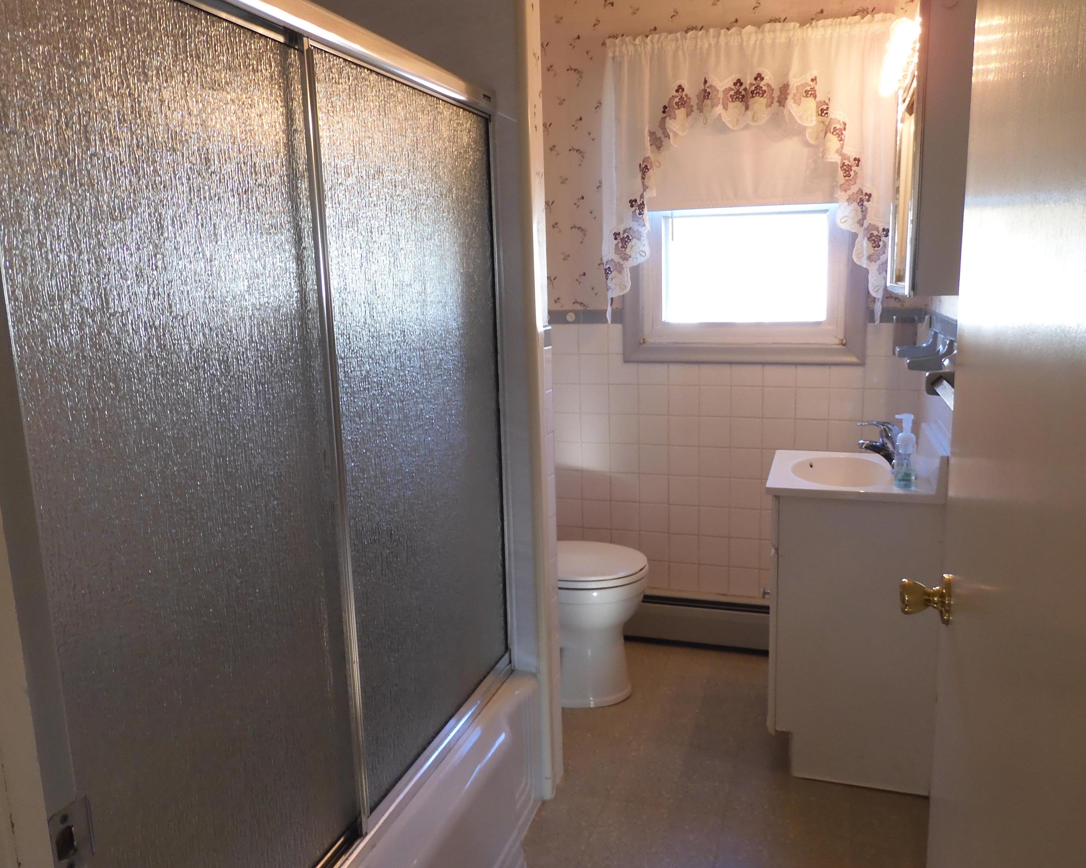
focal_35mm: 26
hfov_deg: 66.0
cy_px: 432
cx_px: 559
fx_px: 836
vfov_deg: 54.9
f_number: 3.4
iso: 200
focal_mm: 4.3
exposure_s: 1/30
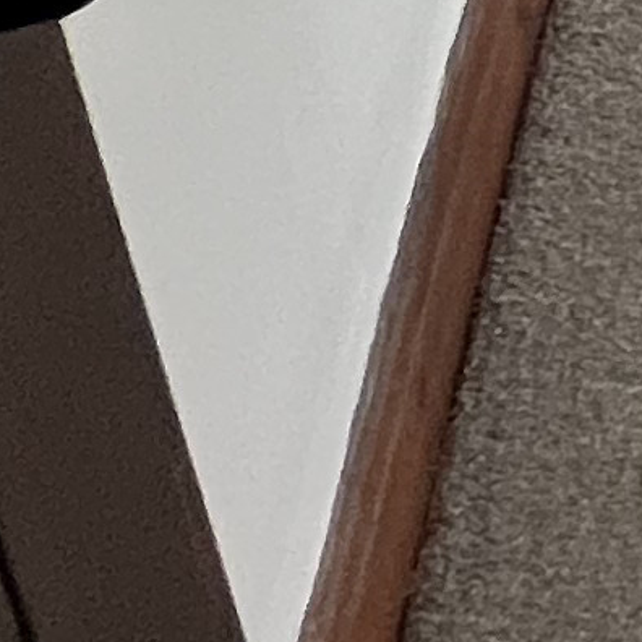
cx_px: 2116
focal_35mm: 117
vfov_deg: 9.3
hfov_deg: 9.8
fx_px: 2455
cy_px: -1590
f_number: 1.8
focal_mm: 1.57
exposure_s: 1/50
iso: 250
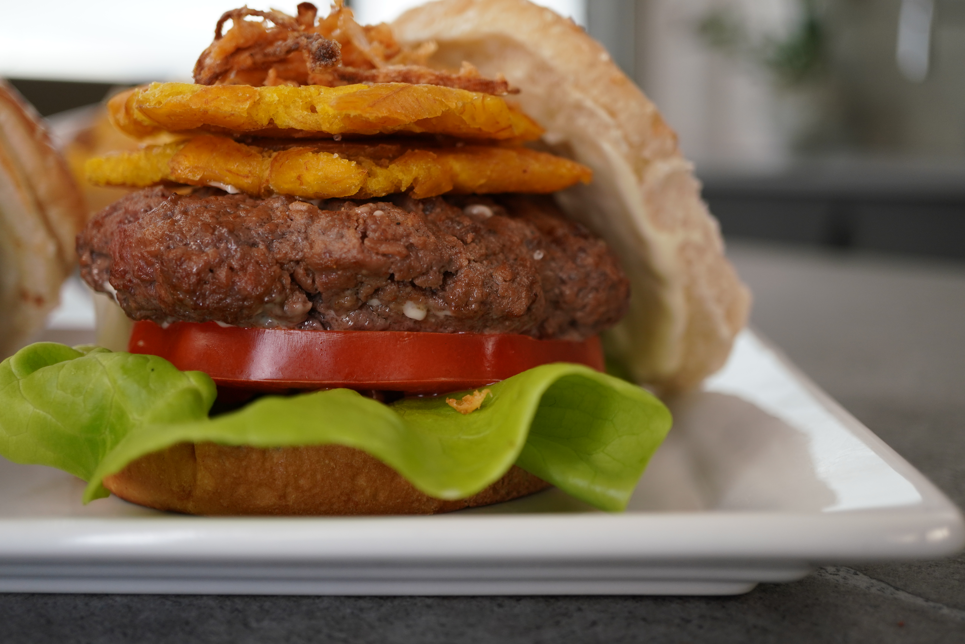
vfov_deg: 29.9
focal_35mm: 45
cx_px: 482
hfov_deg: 43.6
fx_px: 1206
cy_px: 322
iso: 400
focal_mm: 30
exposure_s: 1/320
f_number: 3.5
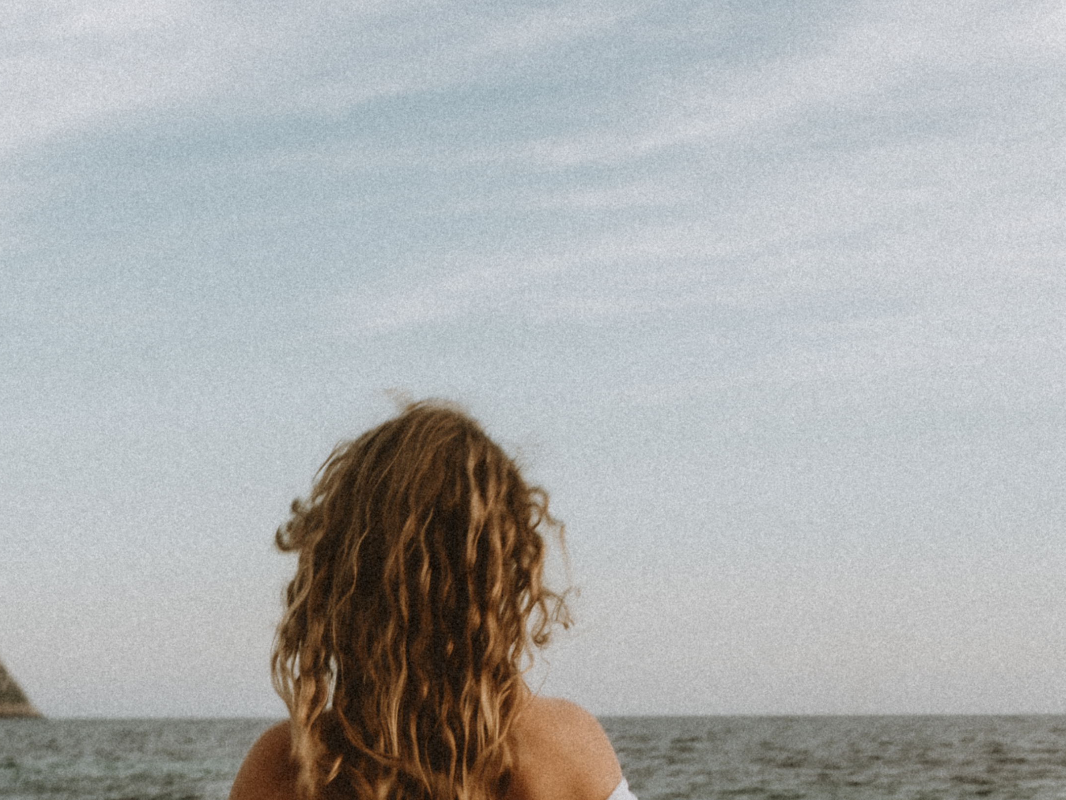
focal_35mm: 98
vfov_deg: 14.6
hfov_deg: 19.7
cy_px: 971
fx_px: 3018
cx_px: 141
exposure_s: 1/60
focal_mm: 37
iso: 100
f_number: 6.3
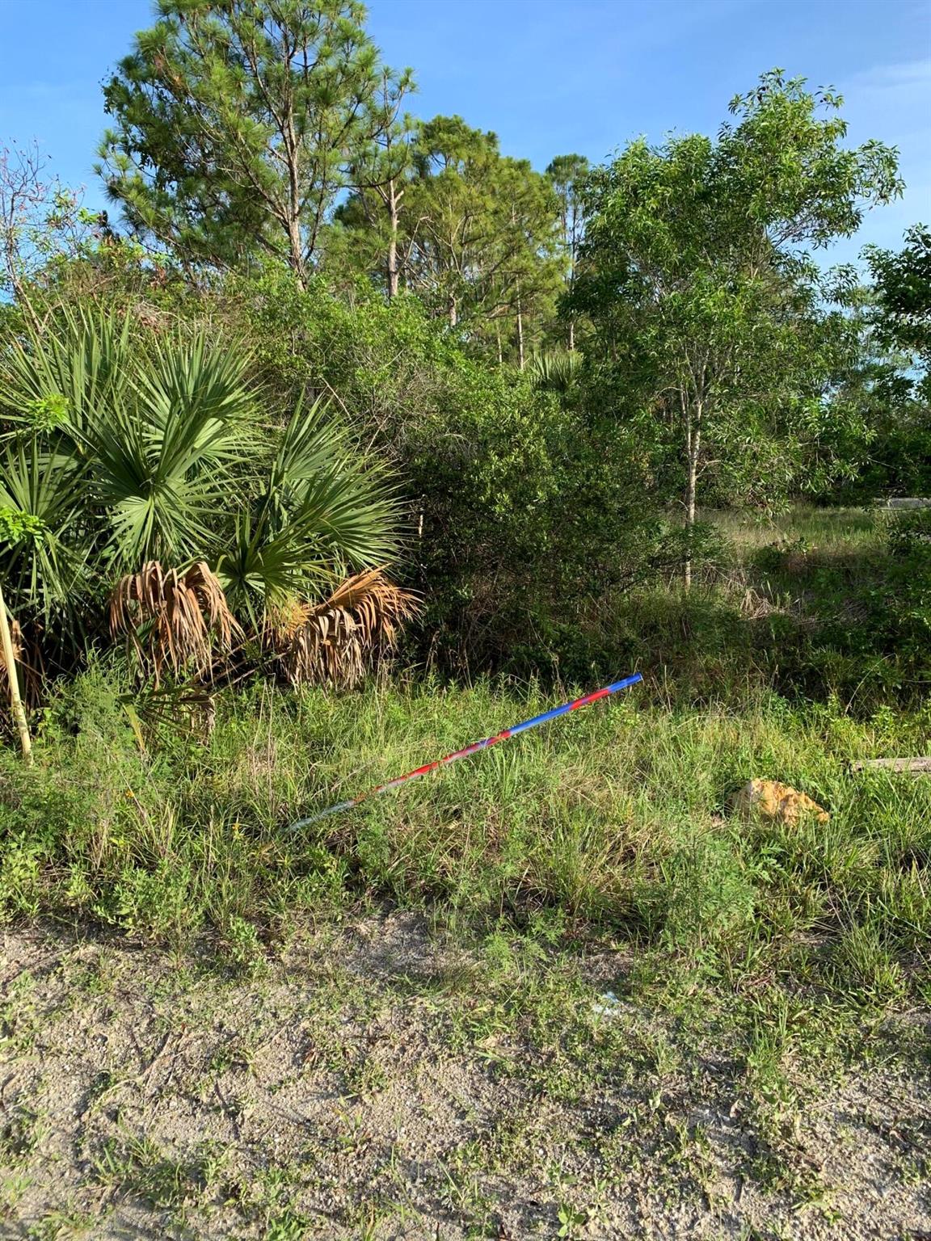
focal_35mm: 26
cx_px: 466
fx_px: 932
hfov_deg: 53.1
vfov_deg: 67.3
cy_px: 620
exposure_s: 1/669
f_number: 1.8
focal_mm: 4.25
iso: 25
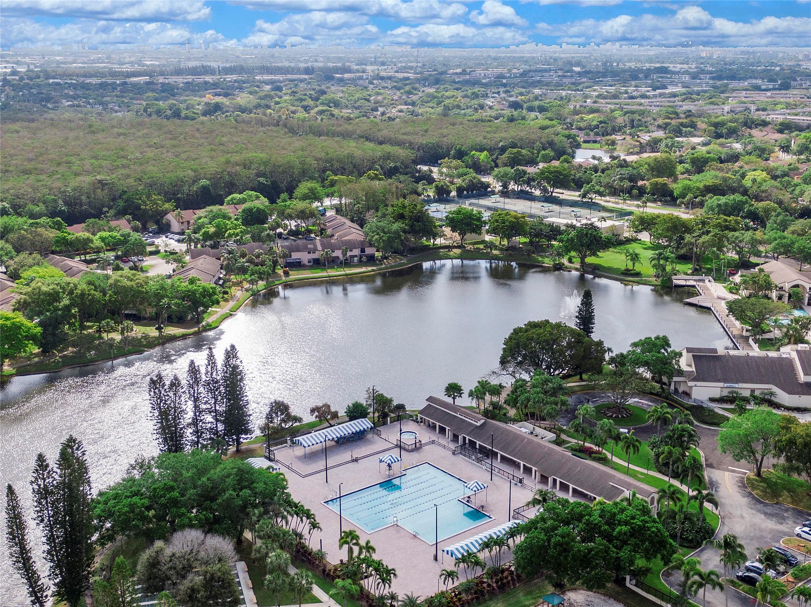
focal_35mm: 42
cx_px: 406
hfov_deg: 44.8
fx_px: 984
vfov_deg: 34.3
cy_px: 304
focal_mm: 7.23
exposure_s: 1/640
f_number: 3.5
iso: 100
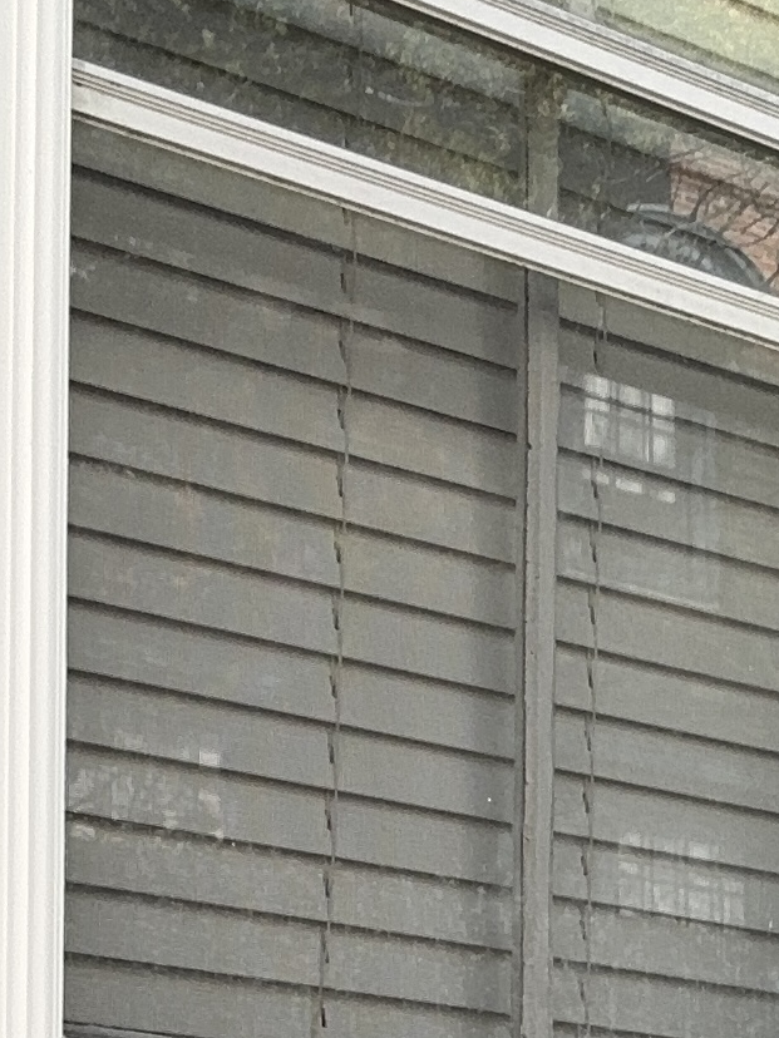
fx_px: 2941
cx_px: 1215
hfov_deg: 14.0
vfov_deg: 17.4
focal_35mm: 98
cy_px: 1687
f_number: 1.9
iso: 25
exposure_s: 1/226
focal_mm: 2.69
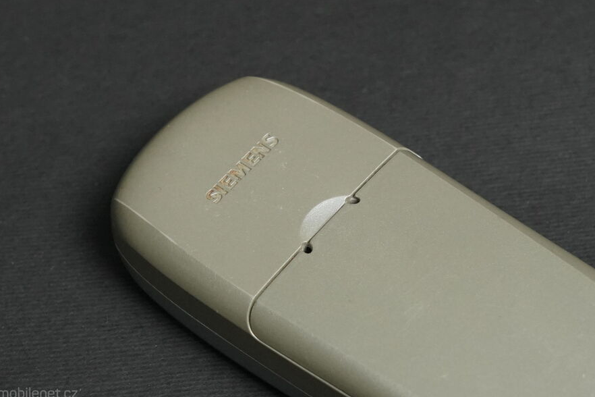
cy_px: 198
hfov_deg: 32.9
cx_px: 282
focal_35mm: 61
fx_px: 1008
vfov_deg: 22.3
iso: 4000
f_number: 9
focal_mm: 56
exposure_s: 1/160
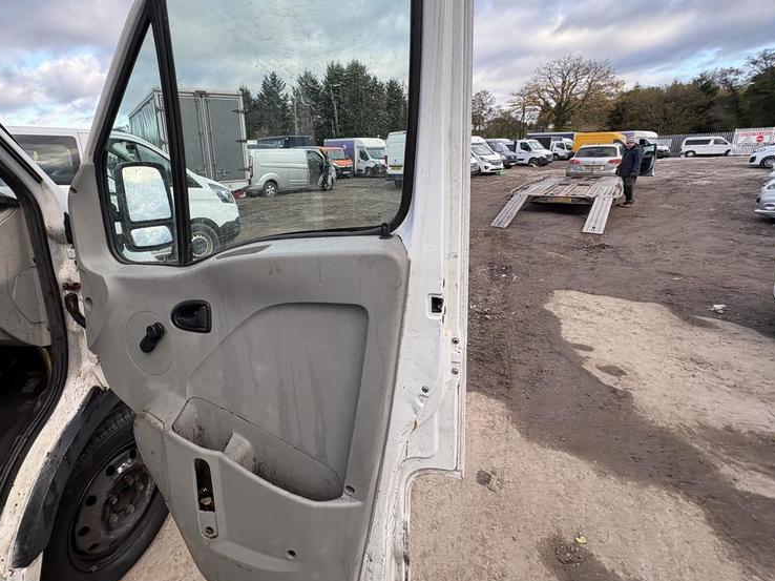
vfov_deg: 74.2
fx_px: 380
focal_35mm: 17
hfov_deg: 90.1
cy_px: 244
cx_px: 319
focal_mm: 2.22
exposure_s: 1/165
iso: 40
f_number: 2.2
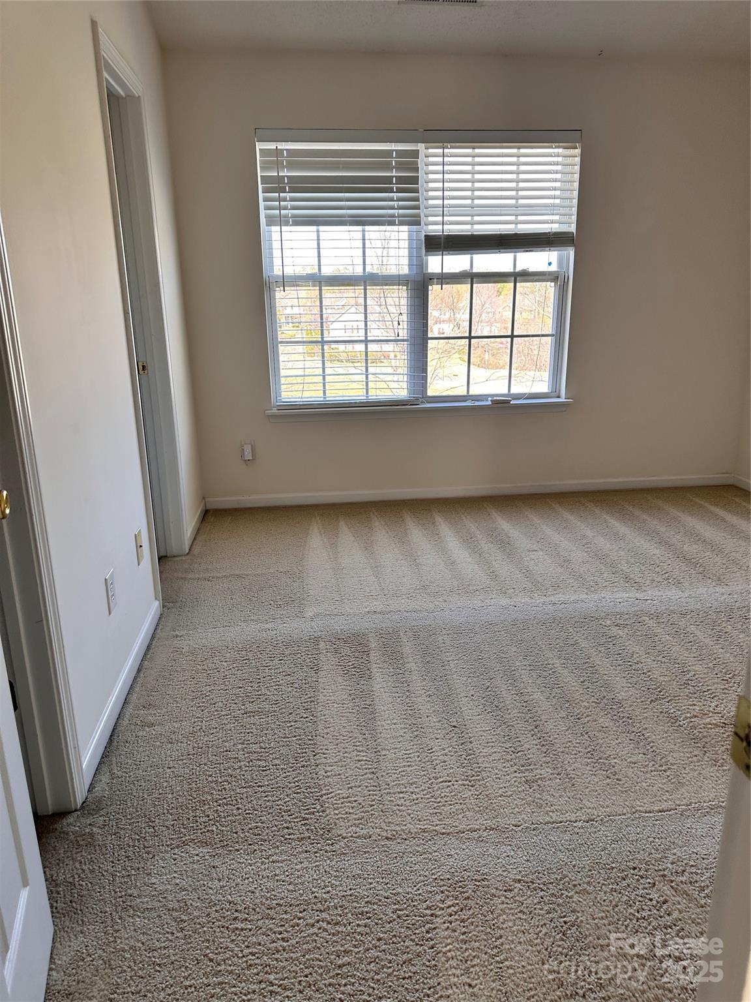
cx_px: 376
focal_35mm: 24
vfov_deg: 71.6
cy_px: 501
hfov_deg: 56.8
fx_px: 694
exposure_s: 1/158
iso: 100
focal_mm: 6.86
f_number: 1.78
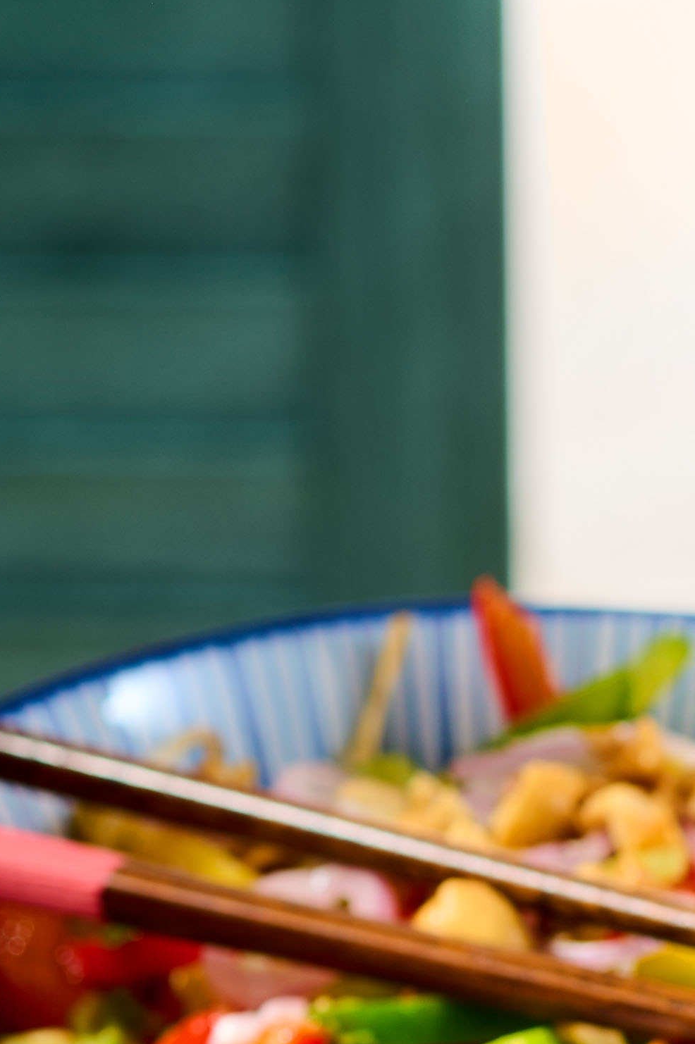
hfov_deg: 4.1
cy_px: 1627
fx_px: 9772
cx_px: 1052
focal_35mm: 337
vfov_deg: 6.0
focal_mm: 85
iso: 100
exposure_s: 1/200
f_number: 7.1
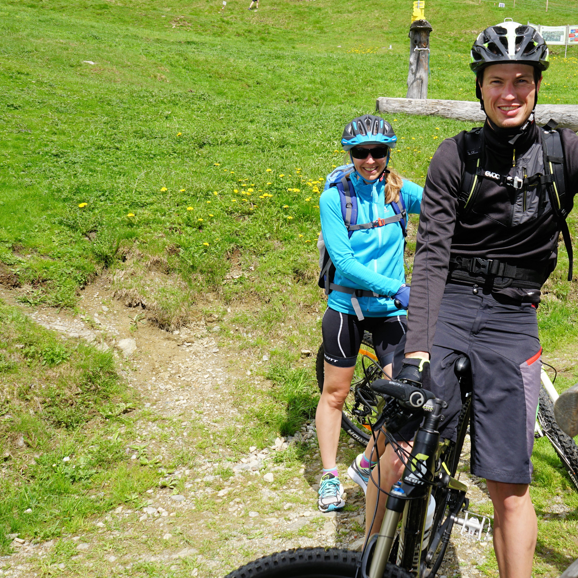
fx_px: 831
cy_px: 277
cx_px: 385
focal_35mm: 44
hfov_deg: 37.9
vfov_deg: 38.3
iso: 100
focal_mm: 29
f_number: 11
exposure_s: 1/125
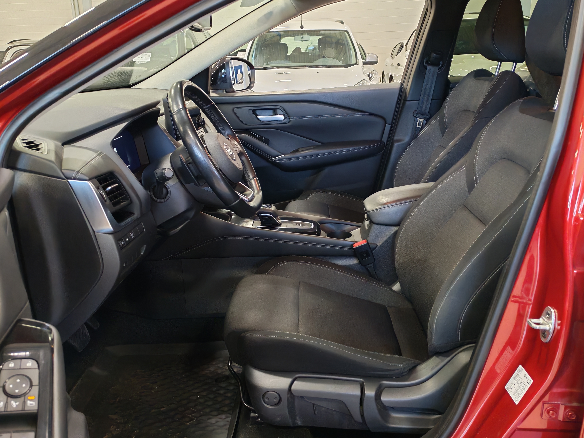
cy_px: 219
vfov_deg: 42.9
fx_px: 557
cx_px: 292
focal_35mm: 33
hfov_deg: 55.4
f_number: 1.9
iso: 922
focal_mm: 6.12
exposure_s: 1/100
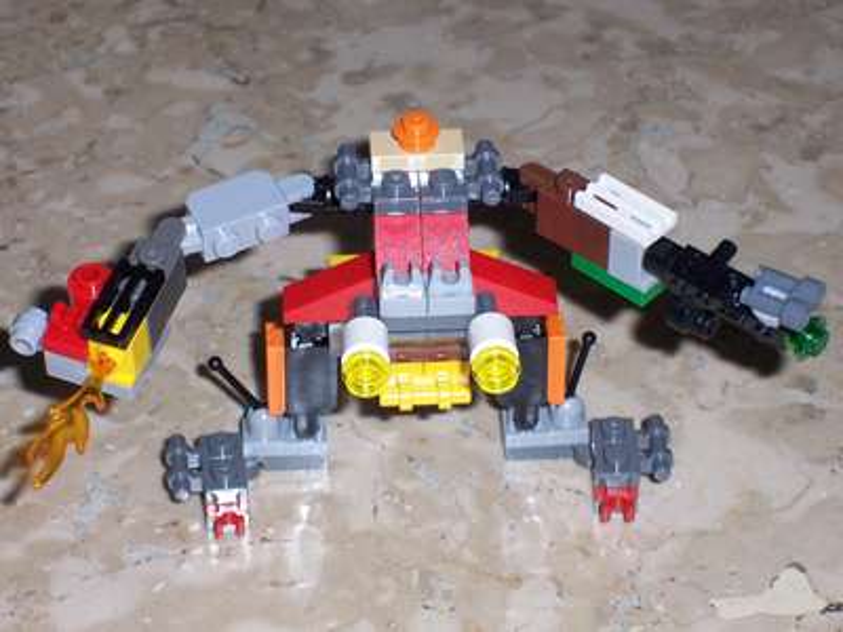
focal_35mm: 108
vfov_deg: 13.7
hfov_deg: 18.2
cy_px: 316
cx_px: 422
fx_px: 2630
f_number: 4.8
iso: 125
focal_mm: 18.6
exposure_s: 1/125
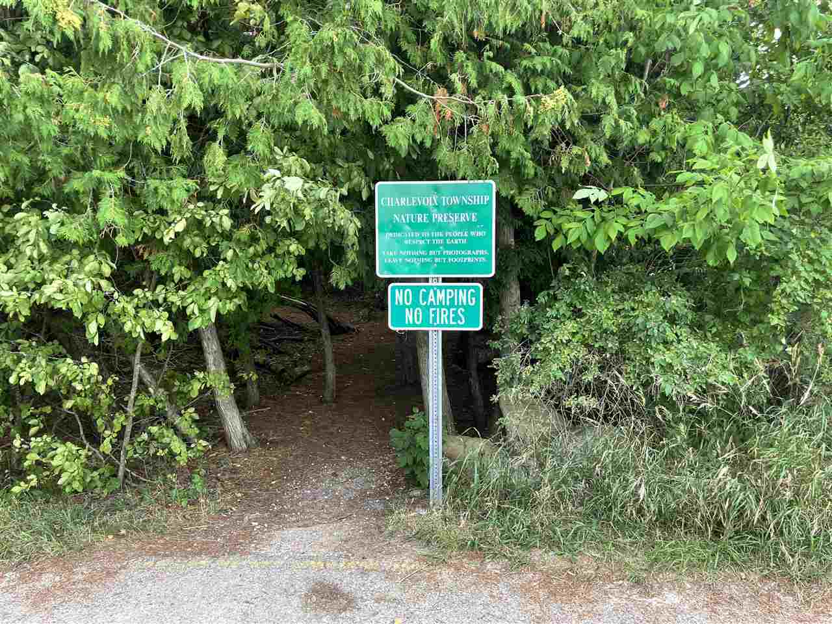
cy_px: 312
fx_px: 625
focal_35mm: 26
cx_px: 416
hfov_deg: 67.3
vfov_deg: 53.1
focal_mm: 4.2
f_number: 1.6
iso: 50
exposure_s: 1/121
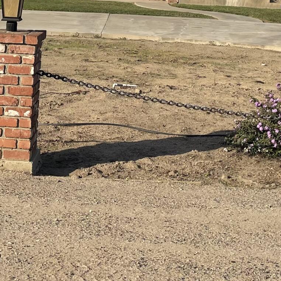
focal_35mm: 87
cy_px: -72
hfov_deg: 19.8
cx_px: 81
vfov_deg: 18.7
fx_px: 799
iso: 32
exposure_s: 1/3559
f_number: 1.6
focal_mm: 5.1
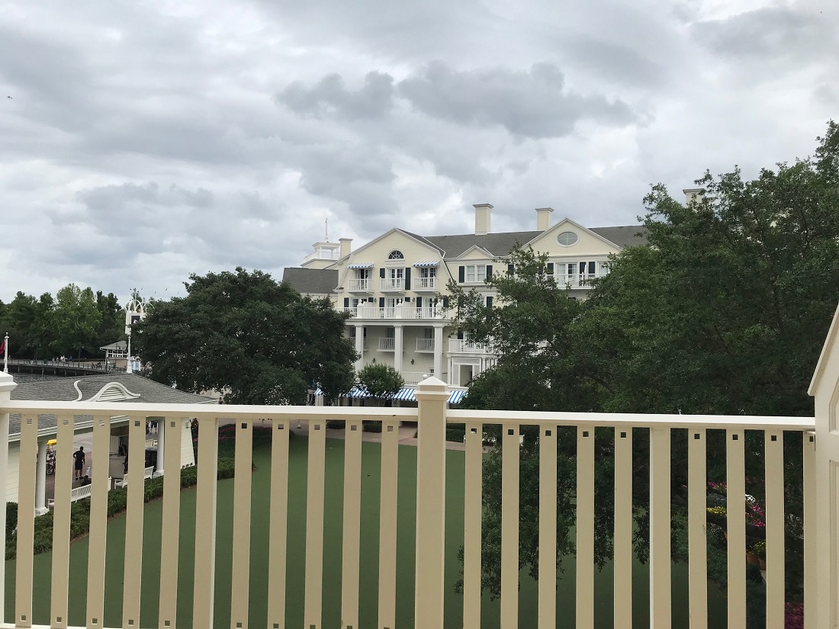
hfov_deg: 63.4
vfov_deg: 49.7
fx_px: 679
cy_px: 314
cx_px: 420
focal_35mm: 28
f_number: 1.8
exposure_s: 1/2740
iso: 20
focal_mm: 3.99
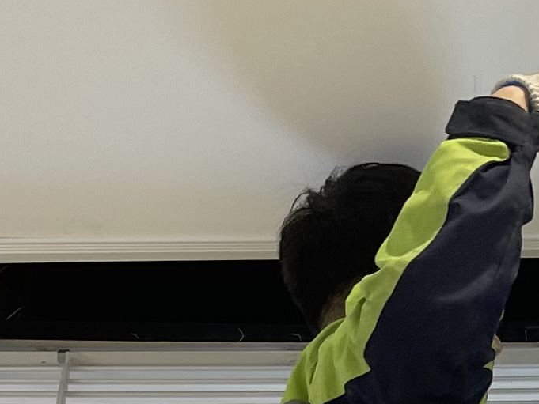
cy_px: 859
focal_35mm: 154
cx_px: 727
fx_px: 2398
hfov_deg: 12.4
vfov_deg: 9.0
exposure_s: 1/100
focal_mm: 5.1
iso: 40
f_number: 1.6
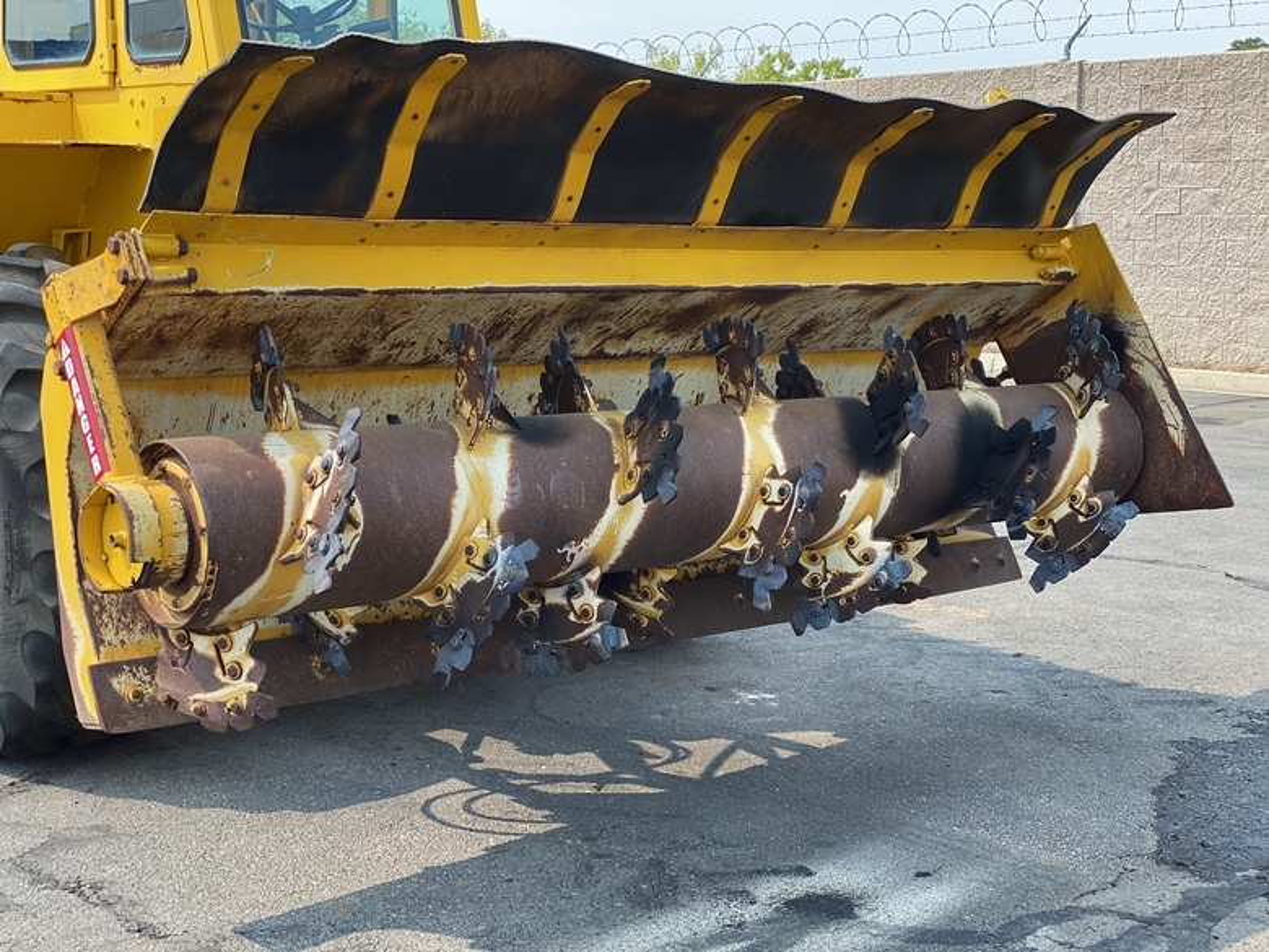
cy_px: 476
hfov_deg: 36.8
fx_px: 1906
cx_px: 634
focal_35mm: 52
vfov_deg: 28.0
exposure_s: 1/350
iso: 20
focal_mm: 6
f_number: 2
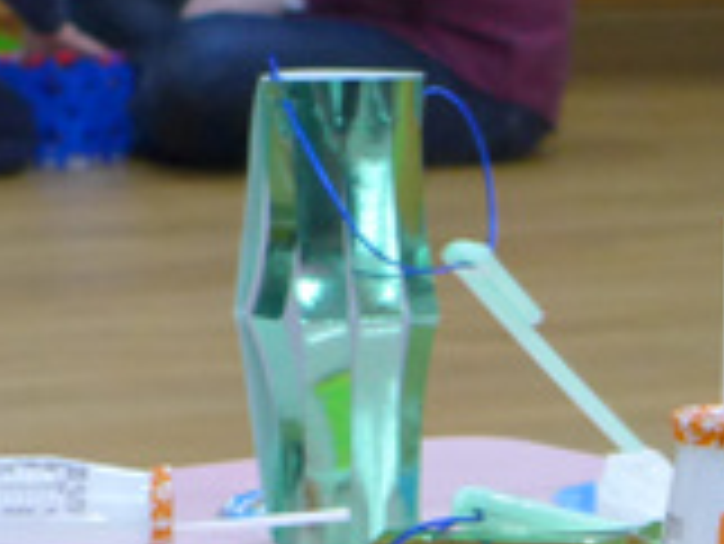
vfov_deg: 6.9
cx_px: 1754
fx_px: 4479
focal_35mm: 214
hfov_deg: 8.4
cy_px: 674
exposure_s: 1/160
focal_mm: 8.4
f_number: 1.8
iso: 250
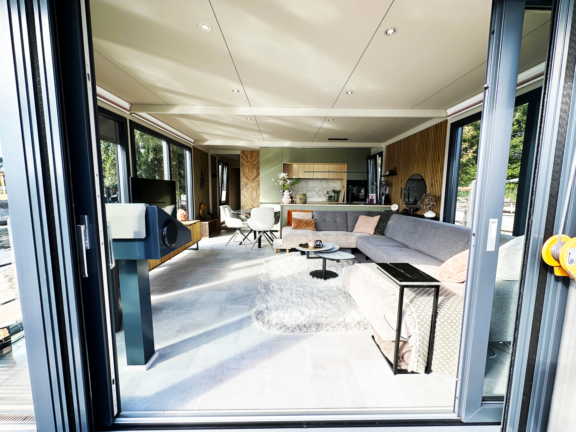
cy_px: 216
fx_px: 233
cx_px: 288
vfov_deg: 85.7
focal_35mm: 14
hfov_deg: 102.1
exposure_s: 1/227
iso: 40
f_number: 2.2
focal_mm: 2.22
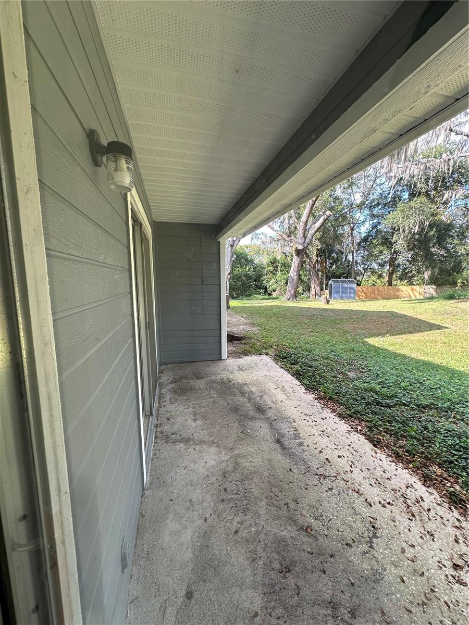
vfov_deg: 102.1
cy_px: 312
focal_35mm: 14
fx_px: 253
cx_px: 234
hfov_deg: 85.7
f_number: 2.2
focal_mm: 2.22
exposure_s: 1/123
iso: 40
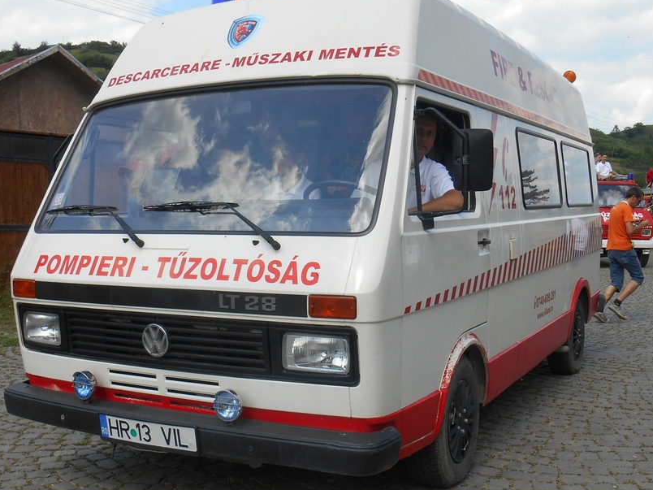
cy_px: 231
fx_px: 698
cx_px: 295
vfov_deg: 38.7
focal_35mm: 37
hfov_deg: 50.1
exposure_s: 1/640
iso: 80
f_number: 3.6
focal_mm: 5.5
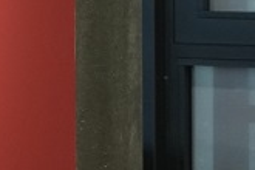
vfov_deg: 3.0
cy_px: 5
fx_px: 3223
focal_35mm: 455
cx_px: -258
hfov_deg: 4.5
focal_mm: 50
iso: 1250
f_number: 5.6
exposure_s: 1/50
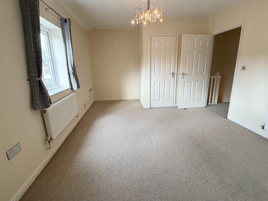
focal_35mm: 16
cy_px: 94
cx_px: 135
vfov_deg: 78.0
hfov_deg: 94.5
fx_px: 124
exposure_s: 1/100
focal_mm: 2.22
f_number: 2.2
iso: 250
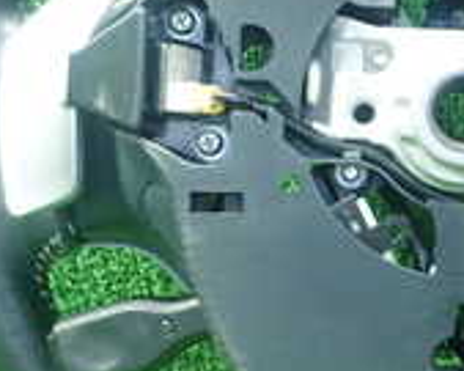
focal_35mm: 104
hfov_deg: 18.0
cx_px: 456
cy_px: 140
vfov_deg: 14.8
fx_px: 1427
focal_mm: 5.5
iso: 800
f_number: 2.3
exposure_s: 1/60
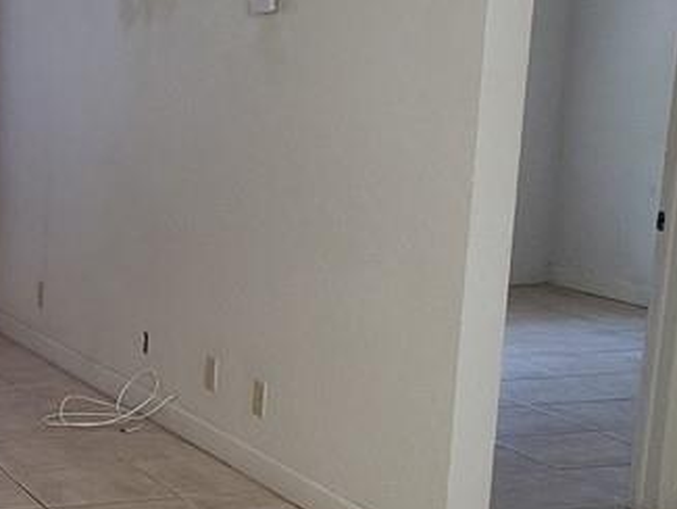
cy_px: 499
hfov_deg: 22.1
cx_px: -119
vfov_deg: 17.6
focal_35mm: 82
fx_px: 1604
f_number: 2.4
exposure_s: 1/39
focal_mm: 4.3
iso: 250
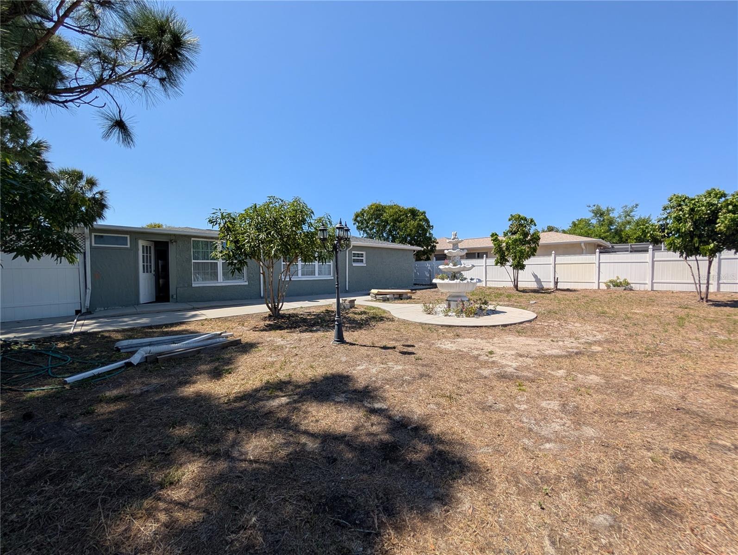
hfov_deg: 110.5
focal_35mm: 12
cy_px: 278
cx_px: 369
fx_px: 256
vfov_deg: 94.6
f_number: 1.7
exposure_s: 1/2660
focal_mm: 2.02
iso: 55
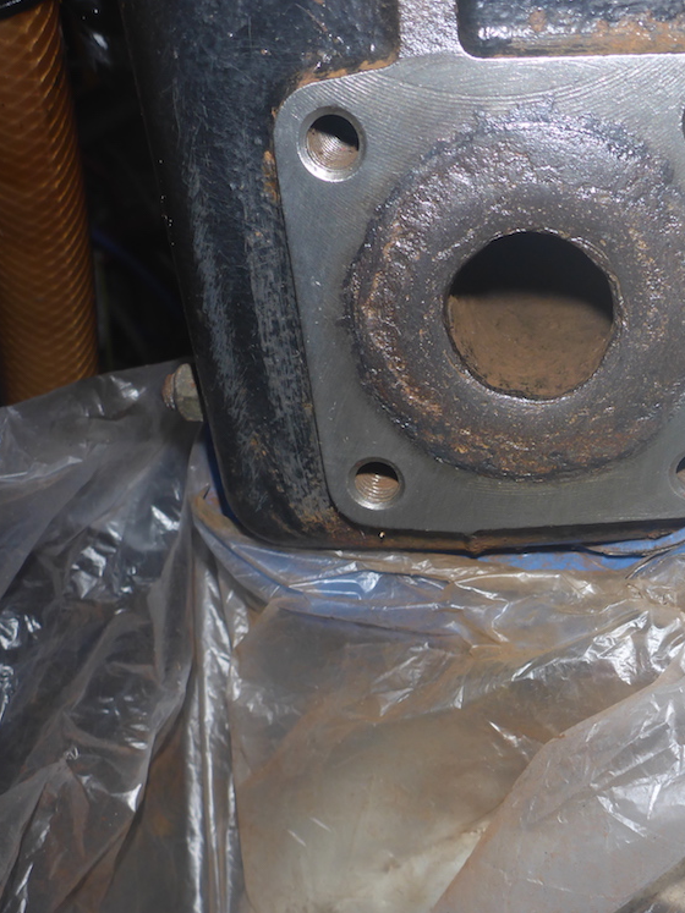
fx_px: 1056
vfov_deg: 45.8
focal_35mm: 40
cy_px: 634
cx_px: 473
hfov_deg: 35.5
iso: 100
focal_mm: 4.9
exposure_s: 1/60
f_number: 3.3
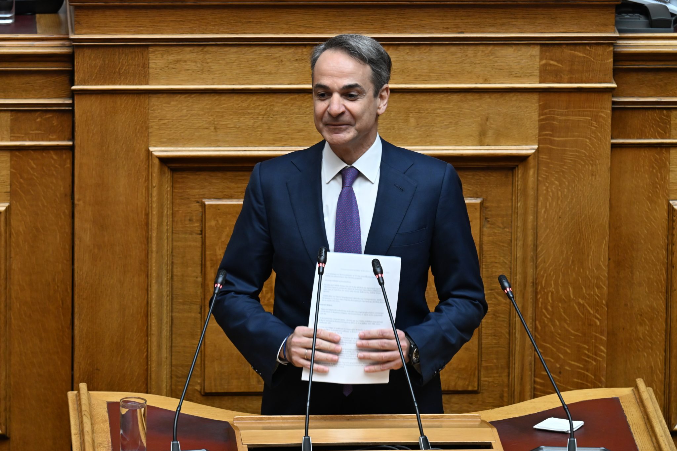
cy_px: 226
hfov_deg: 5.7
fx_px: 6769
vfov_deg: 3.8
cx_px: 338
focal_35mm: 360
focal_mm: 360
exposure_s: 1/250
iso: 3600
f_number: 6
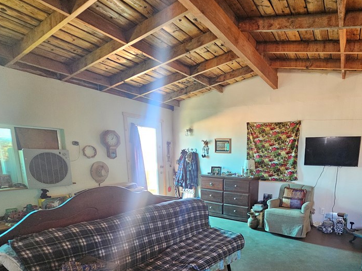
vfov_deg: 65.6
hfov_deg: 81.8
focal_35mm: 19
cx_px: 241
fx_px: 199
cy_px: 193
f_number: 2.2
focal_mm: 2.2
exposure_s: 1/33.3
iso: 500
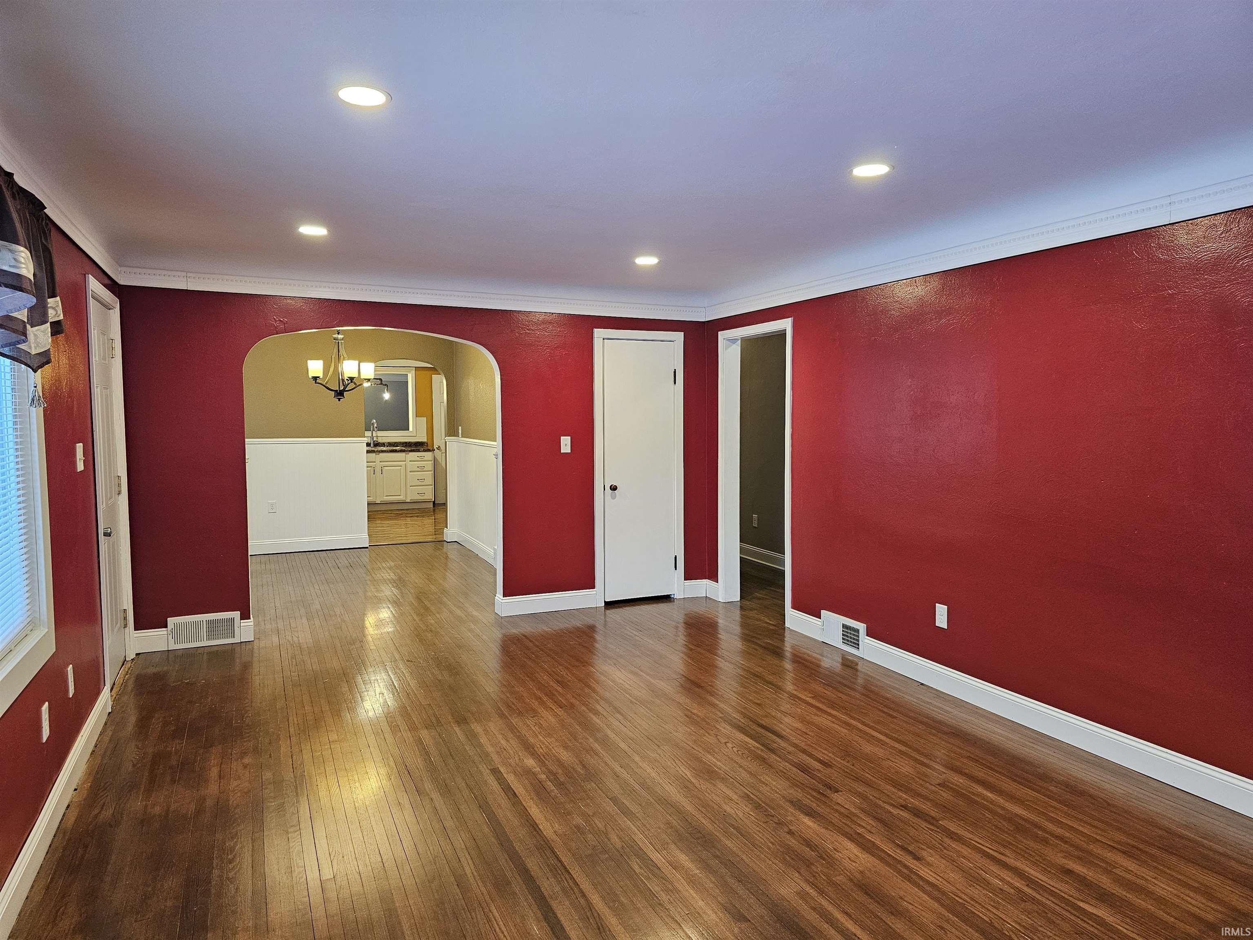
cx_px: 626
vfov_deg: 58.9
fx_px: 833
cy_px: 470
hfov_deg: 73.9
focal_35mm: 23
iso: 500
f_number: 1.7
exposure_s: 1/120
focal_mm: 6.3
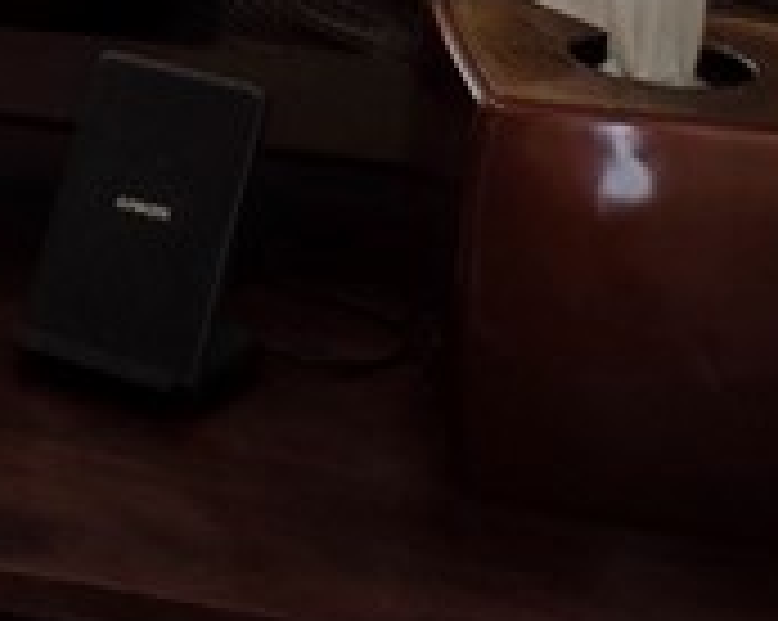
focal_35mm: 133
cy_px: -688
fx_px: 3059
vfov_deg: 10.5
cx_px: -1318
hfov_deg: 11.1
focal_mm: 5.4
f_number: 1.8
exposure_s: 1/120
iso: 25
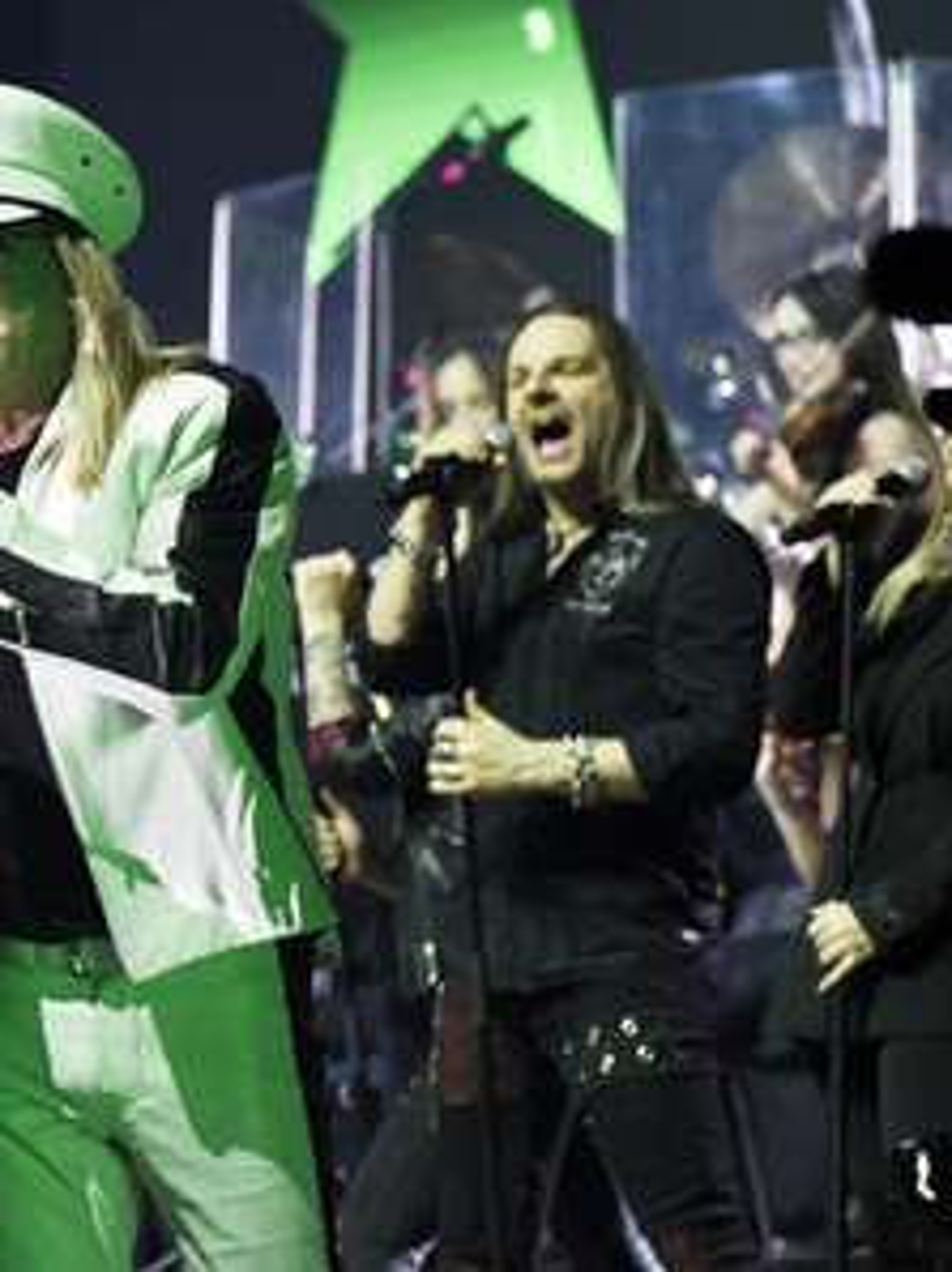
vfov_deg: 8.5
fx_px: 8556
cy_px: 636
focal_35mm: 233
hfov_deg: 6.4
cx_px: 41
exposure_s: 1/60
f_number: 6.3
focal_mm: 160
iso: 1600
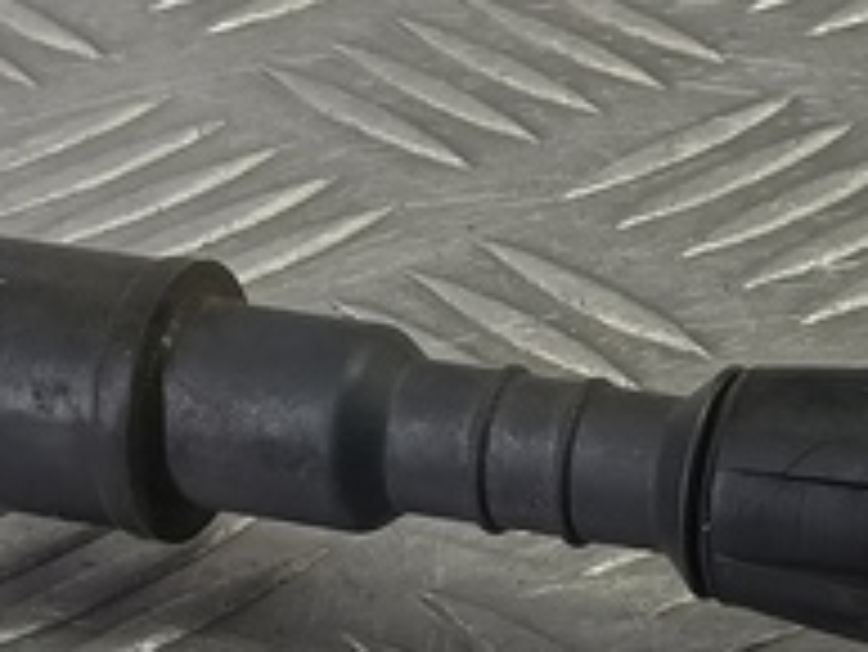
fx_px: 3061
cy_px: 652
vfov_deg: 12.0
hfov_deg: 15.7
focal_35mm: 122
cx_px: 958
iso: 125
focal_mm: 4.11
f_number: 1.6
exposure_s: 1/50
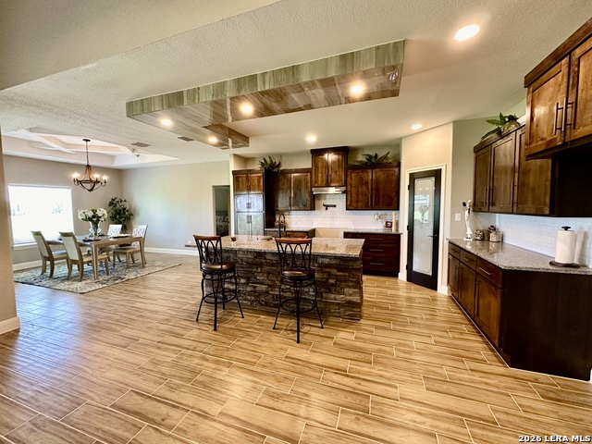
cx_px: 296
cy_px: 222
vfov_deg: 85.7
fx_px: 239
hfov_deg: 102.1
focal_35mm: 14
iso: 250
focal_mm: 2.22
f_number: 2.2
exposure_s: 1/60
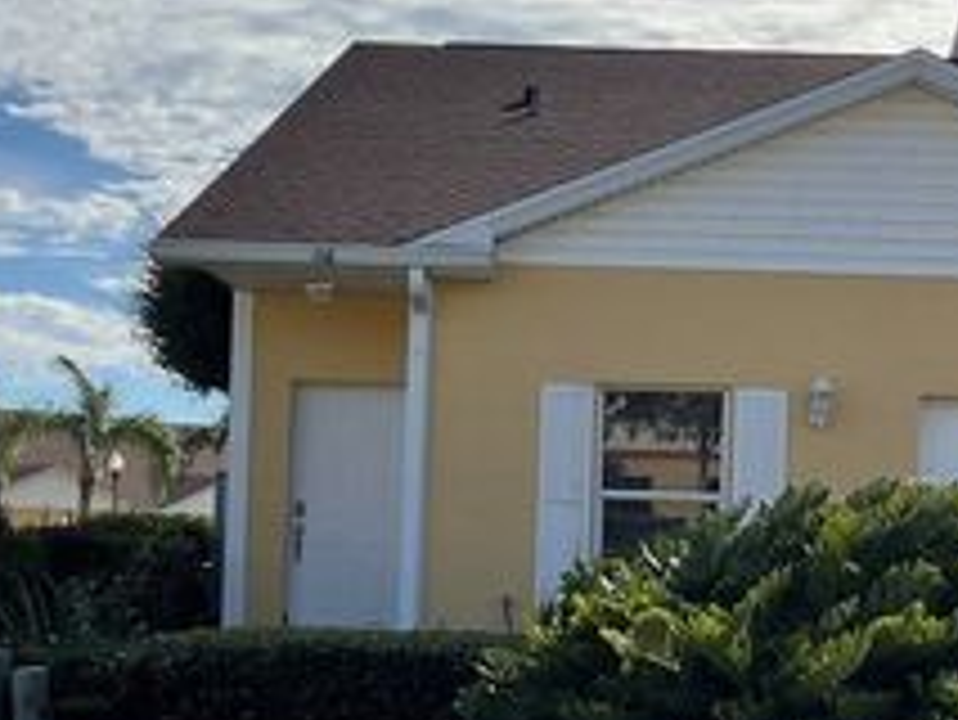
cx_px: 567
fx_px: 1883
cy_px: 479
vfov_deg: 21.6
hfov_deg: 28.5
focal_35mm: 68
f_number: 1.8
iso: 16
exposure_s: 1/4065
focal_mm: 3
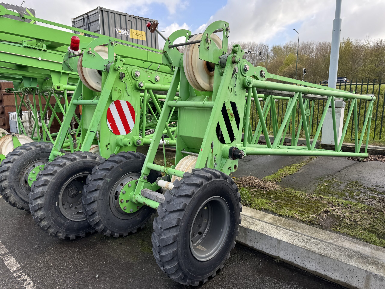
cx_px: 192
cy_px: 144
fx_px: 267
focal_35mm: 24
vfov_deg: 56.8
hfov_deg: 71.6
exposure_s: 1/832
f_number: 1.78
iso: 80
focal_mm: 6.76
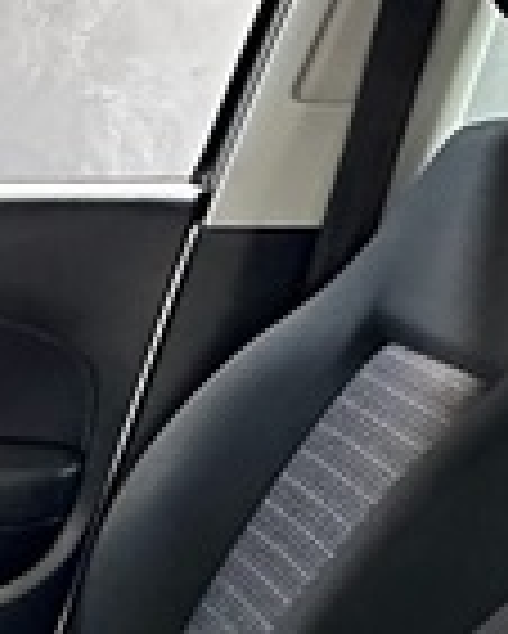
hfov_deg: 14.8
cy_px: 782
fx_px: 1859
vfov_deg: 18.3
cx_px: -162
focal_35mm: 99
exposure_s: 1/60
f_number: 2.2
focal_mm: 2.22
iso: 640
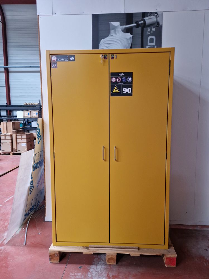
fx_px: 185
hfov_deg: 58.9
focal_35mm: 23
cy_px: 140
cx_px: 104
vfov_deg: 73.9
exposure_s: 1/100
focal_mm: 5.4
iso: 500
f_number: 1.8
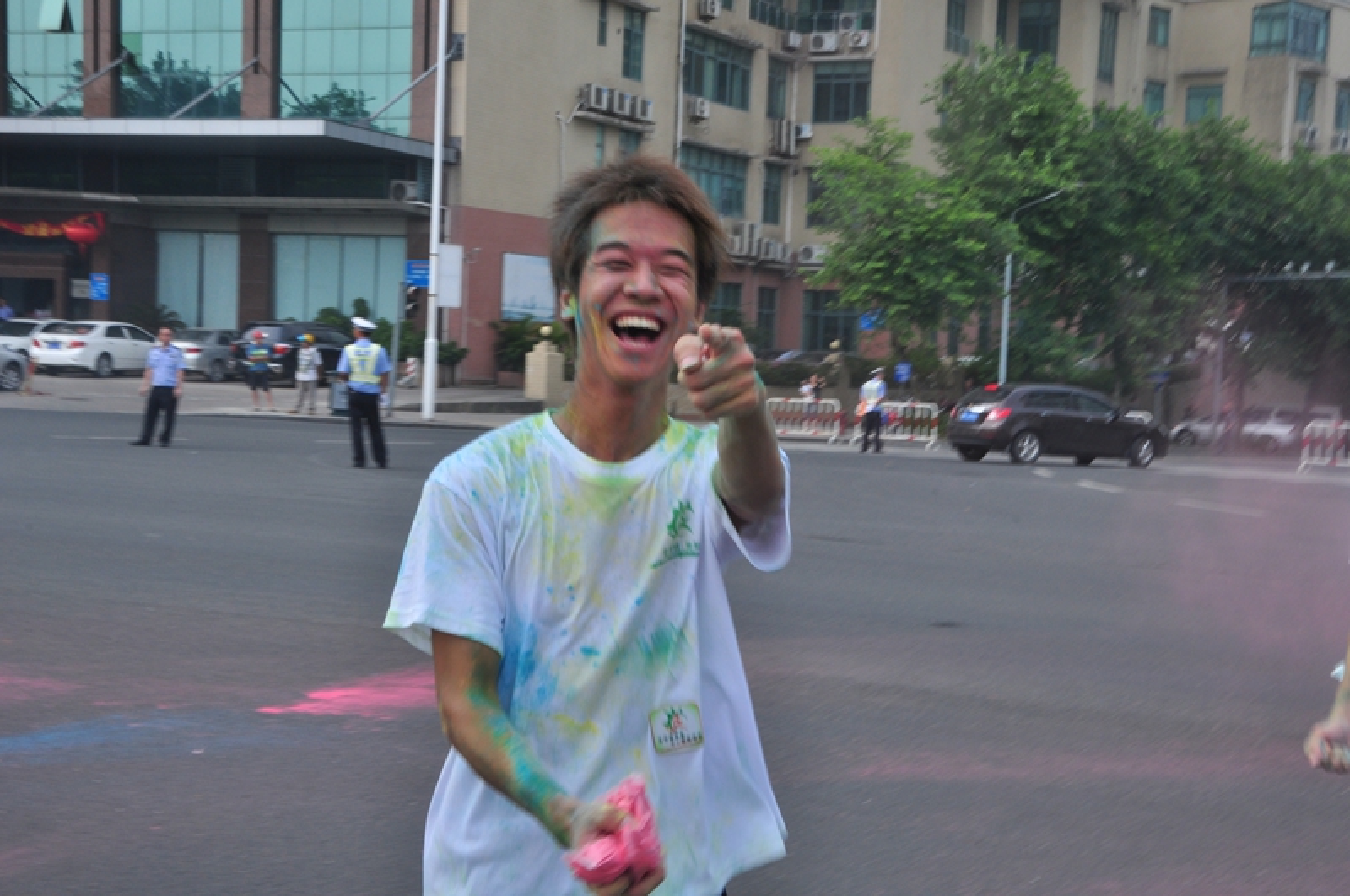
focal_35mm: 57
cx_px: 675
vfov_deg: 23.7
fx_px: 2134
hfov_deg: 35.1
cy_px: 448
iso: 250
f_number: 20
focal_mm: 38
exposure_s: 1/80
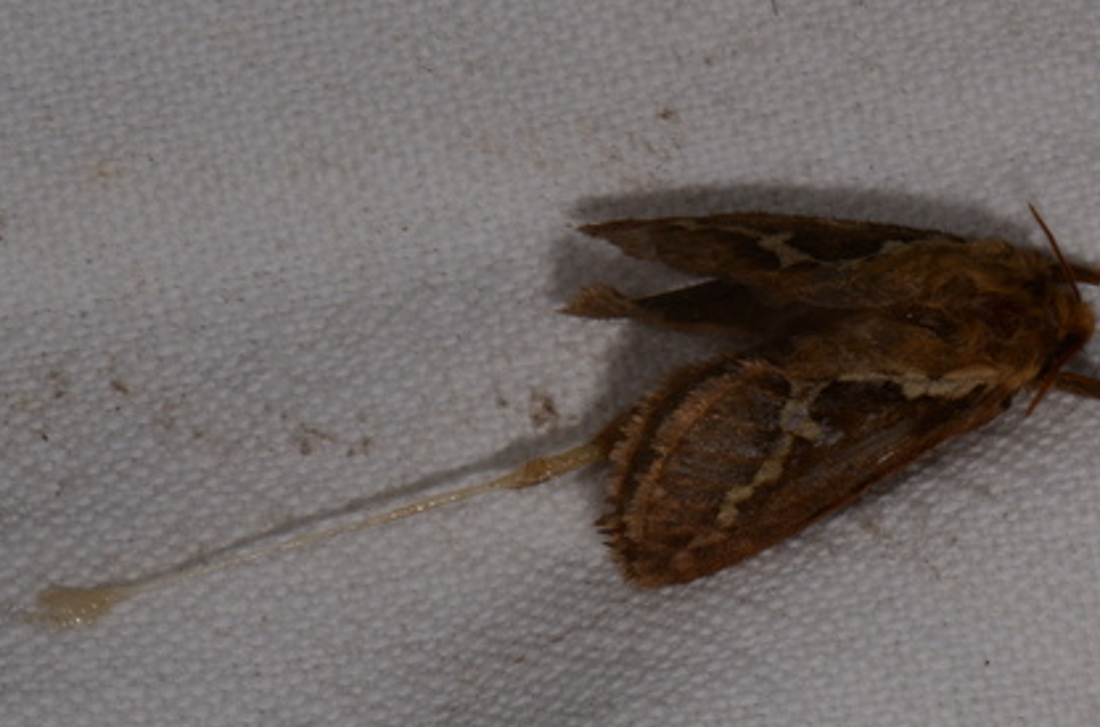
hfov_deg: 8.5
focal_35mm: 243
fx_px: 7404
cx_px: 888
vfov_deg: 5.6
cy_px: 304
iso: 100
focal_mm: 85
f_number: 32
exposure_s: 1/60
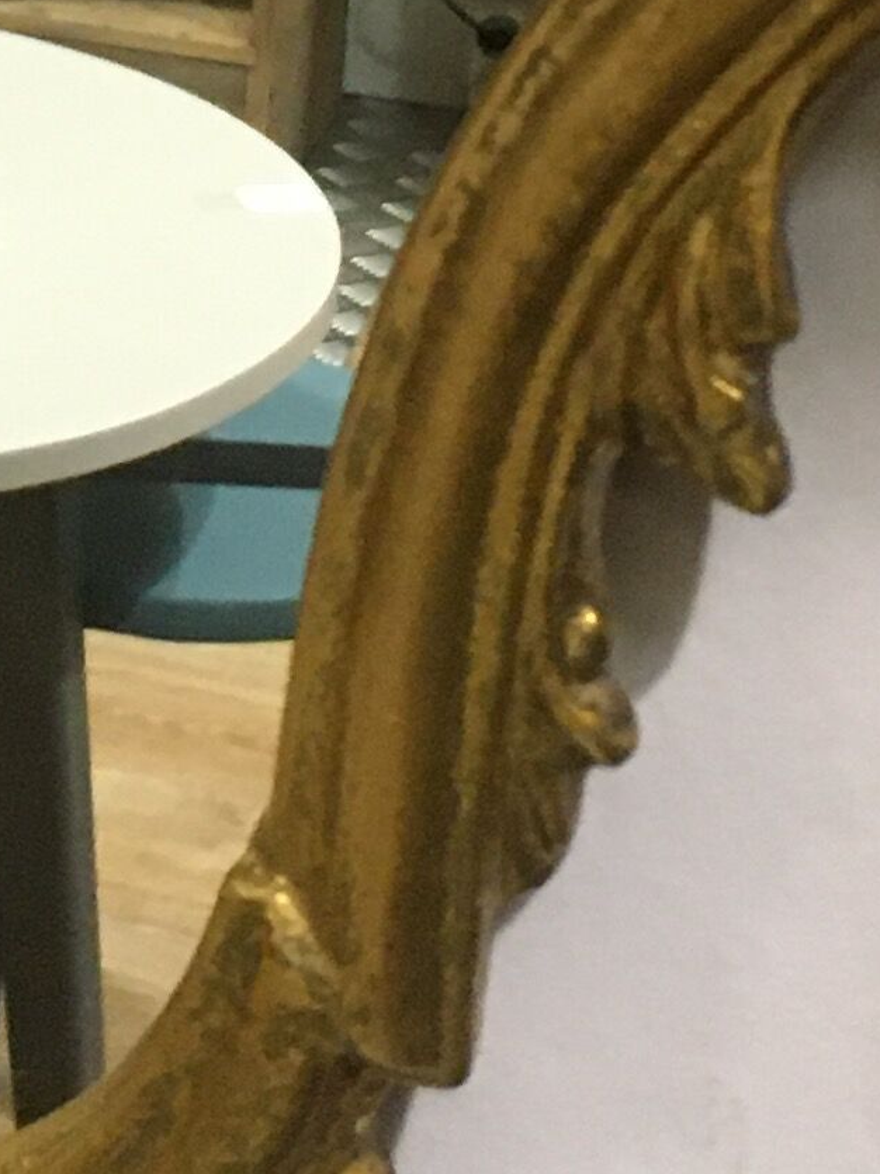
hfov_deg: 10.4
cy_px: -264
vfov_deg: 13.7
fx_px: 4747
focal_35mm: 140
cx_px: -207
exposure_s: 1/20
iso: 200
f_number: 2.2
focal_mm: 4.15
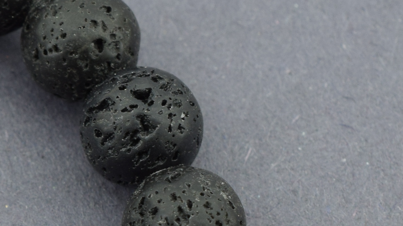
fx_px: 2842
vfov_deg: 4.5
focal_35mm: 266
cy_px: 428
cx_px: -140
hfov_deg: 8.0
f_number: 8
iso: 360
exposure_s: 1/250
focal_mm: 40
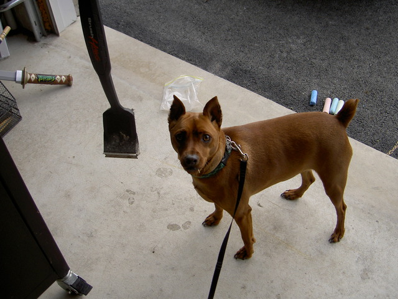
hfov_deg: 47.9
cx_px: 199
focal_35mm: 39
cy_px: 150
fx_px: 448
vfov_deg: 36.8
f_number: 2.8
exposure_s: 1/200
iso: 100
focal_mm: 8
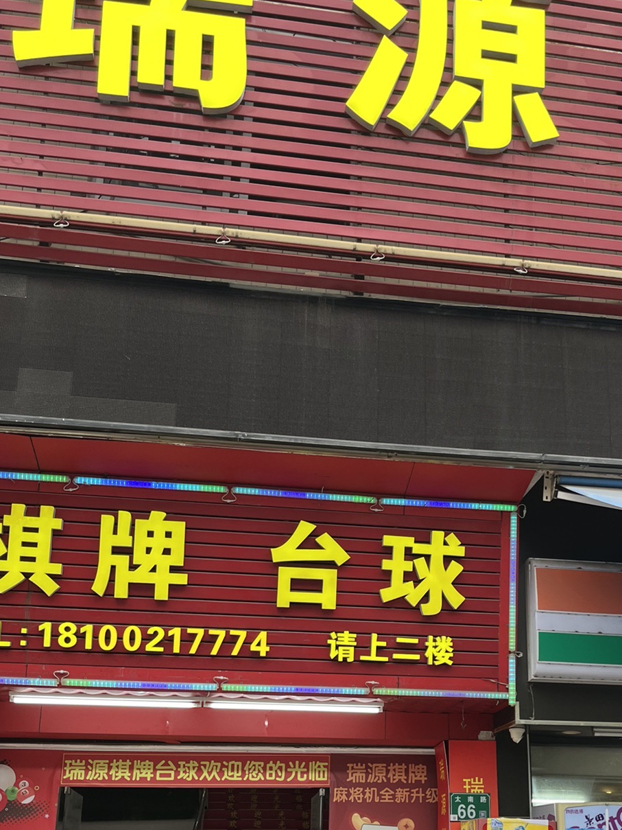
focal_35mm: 43
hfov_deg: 33.3
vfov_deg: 43.1
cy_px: 570
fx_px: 1030
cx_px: 409
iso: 40
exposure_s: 1/100
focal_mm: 5.1
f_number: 1.6
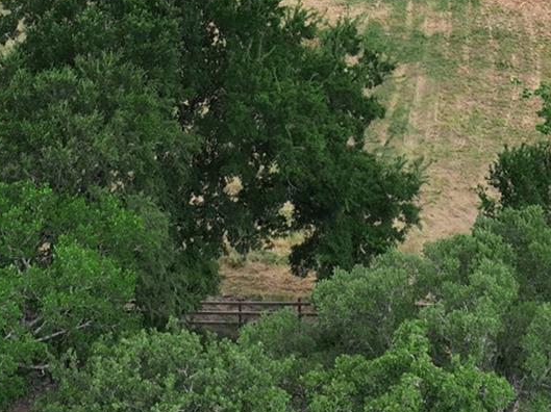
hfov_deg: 21.0
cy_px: -265
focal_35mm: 93
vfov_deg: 14.4
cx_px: 402
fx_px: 1479
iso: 140
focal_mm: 12.29
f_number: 2.8
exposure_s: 1/1600
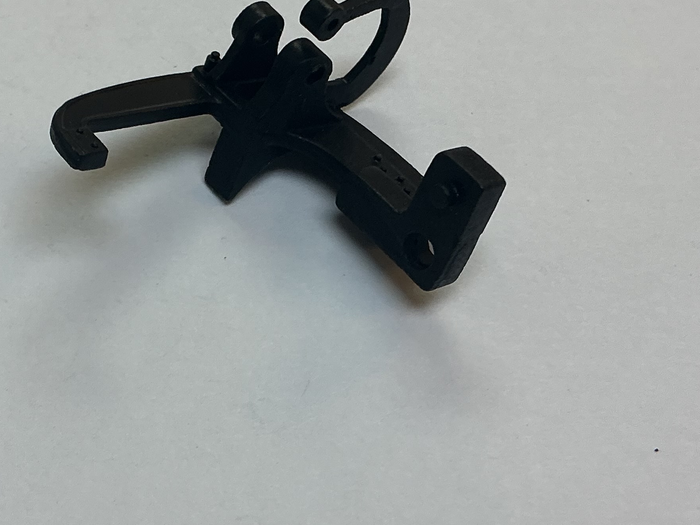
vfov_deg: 22.2
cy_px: 198
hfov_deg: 29.1
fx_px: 1335
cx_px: 204
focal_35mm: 66
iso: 25
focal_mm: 3
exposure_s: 1/120
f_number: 1.8
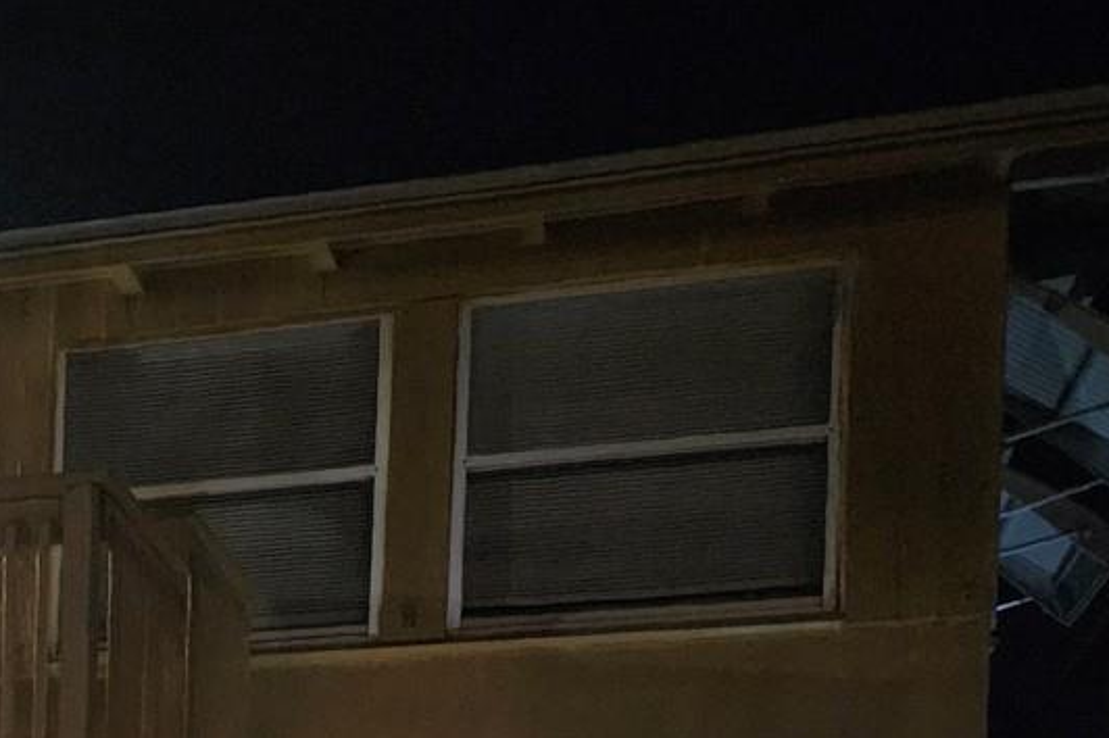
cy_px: 1145
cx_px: -175
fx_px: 2217
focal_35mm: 72
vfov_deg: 16.9
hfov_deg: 25.6
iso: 1600
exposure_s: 1/20
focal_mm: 5.4
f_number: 1.8
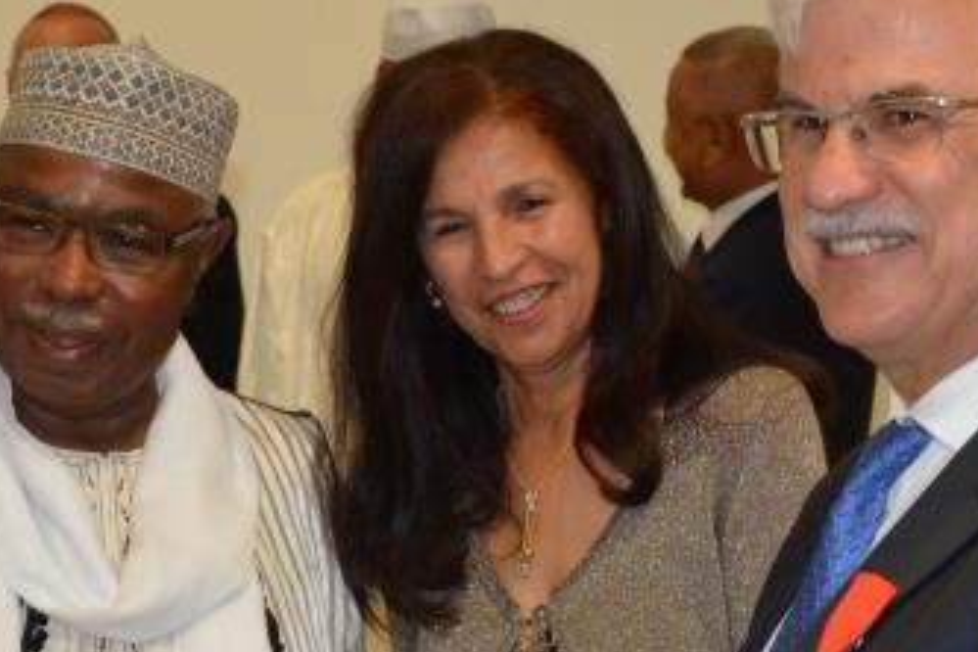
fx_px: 3260
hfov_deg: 17.1
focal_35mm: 120
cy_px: 624
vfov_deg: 11.3
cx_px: 543
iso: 1800
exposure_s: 1/60
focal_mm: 26
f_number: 4
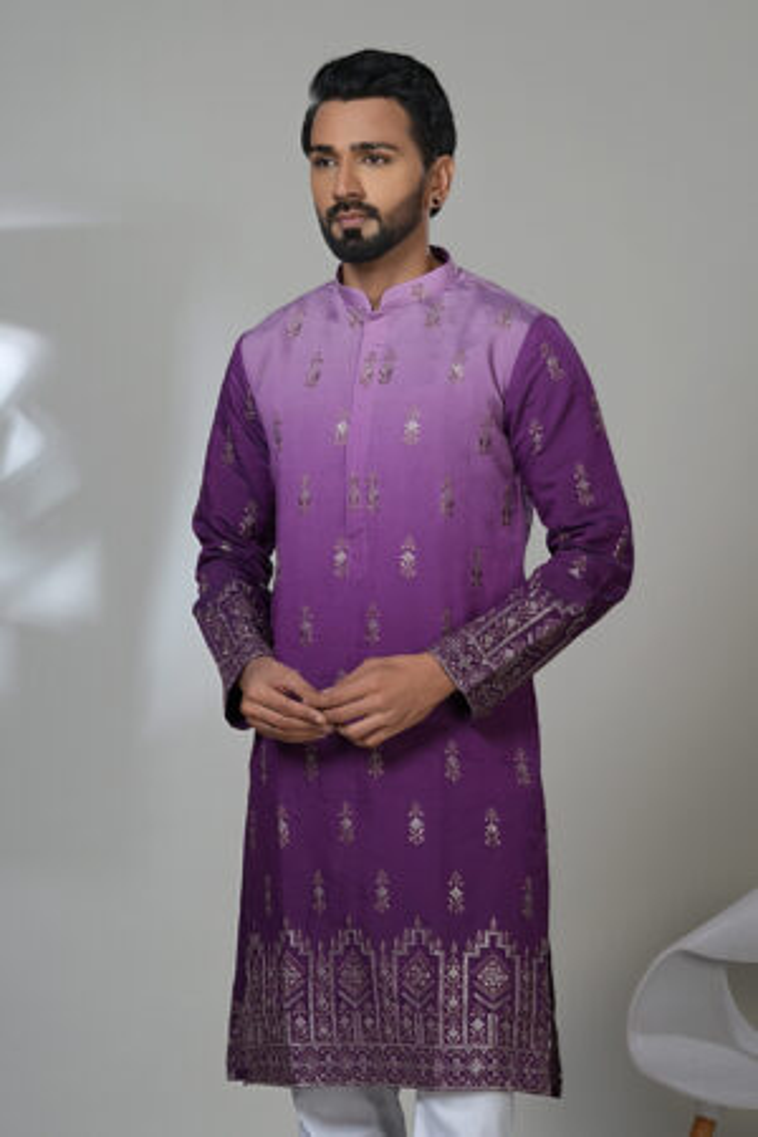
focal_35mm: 127
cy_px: 568
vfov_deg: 16.1
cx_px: 379
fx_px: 4011
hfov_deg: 10.8
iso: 125
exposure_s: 1/160
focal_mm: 85
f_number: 9
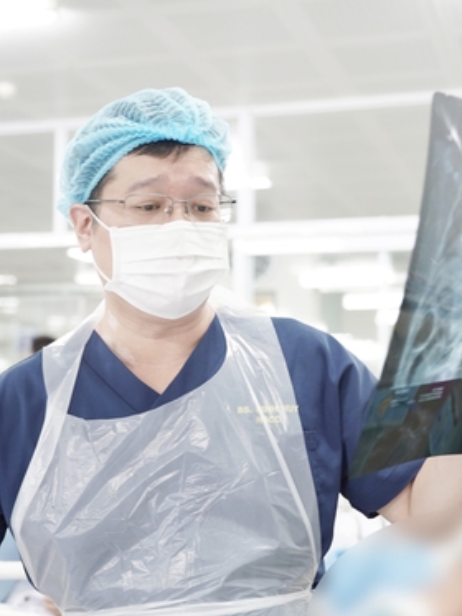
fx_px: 1085
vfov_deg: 31.6
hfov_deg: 24.0
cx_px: 269
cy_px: 344
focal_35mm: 61
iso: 1000
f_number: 2.8
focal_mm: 37
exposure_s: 1/100
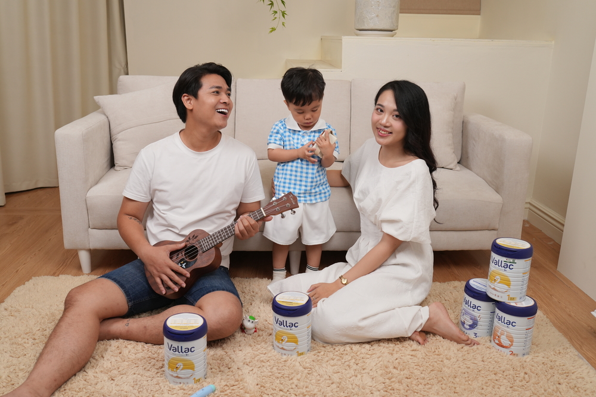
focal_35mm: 35
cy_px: 198
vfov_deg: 37.9
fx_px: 579
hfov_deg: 54.4
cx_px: 298
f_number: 5
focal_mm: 35
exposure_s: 1/400
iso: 800
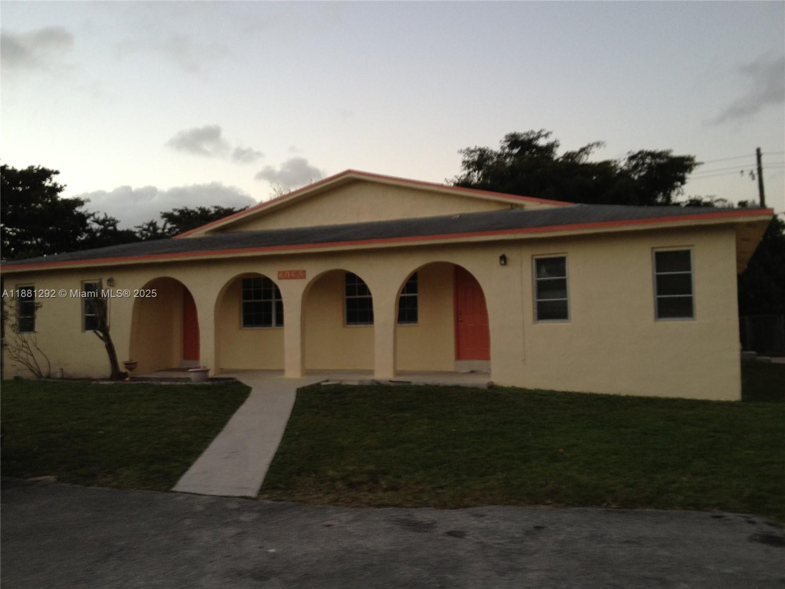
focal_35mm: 35
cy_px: 294
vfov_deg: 40.7
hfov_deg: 52.6
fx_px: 794
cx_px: 392
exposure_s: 1/20
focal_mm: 4.28
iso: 64
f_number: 2.4
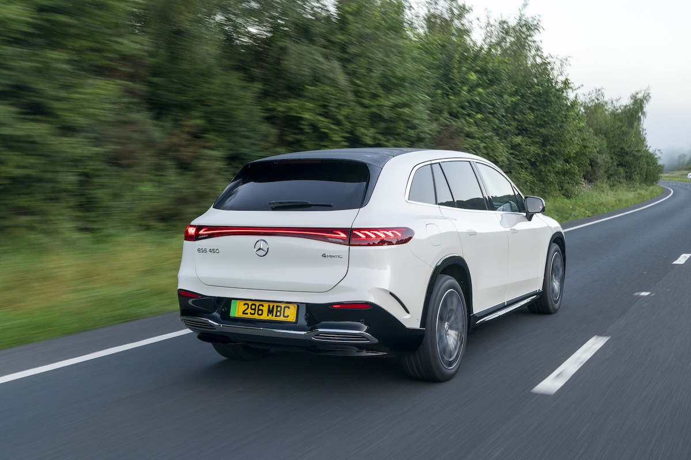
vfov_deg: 33.4
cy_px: 230
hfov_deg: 48.5
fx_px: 768
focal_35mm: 40
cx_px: 346
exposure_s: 1/50
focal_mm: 40
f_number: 9
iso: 1600
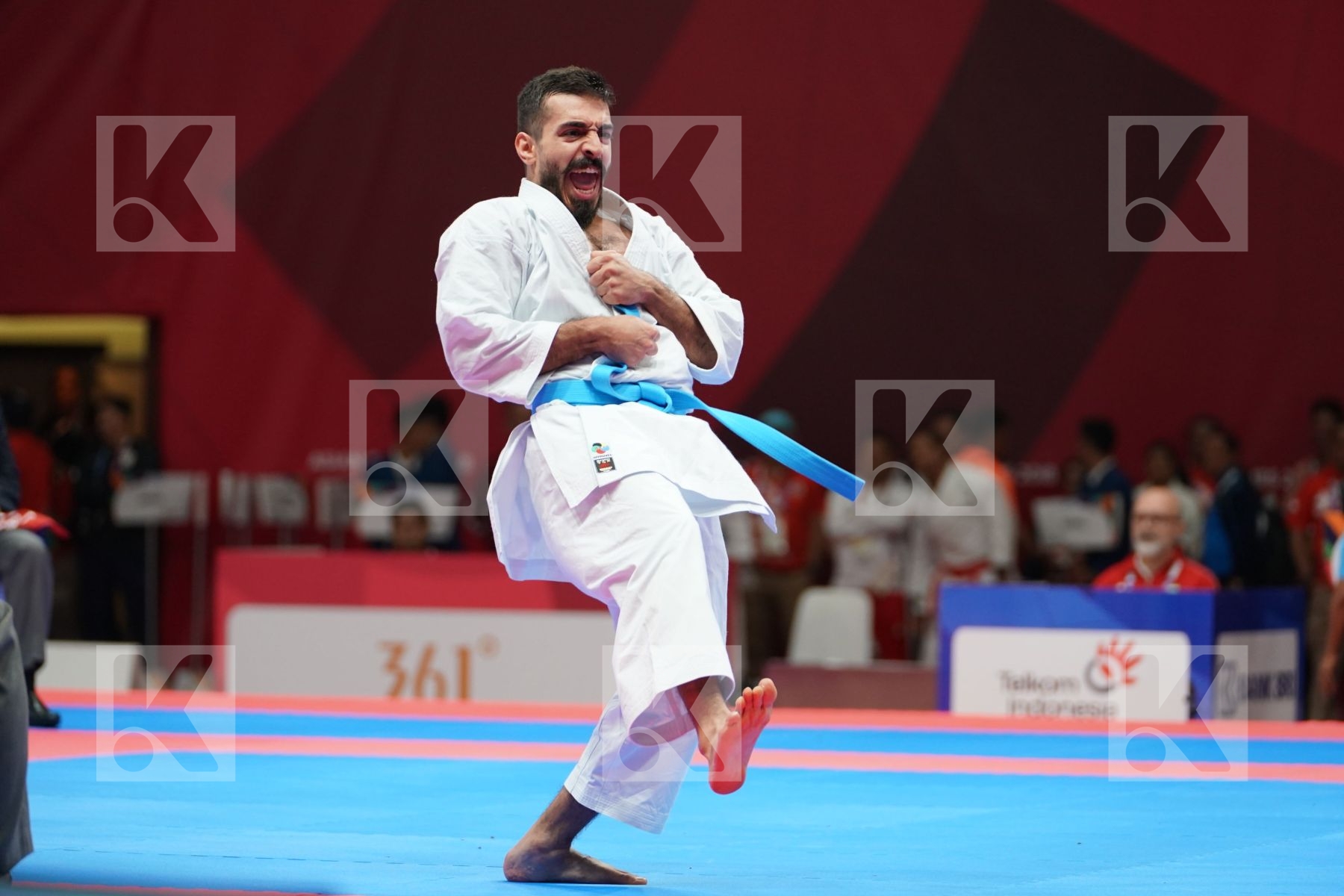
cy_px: 448
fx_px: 7541
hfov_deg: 10.2
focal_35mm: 202
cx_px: 672
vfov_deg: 6.8
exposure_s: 1/500
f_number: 4
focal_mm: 202
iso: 2000
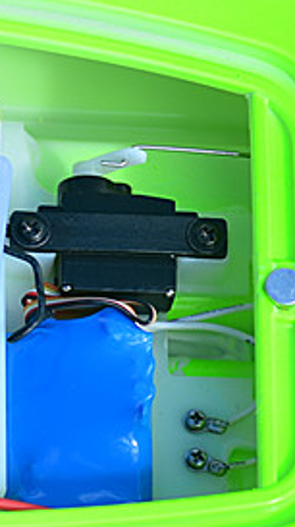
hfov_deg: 3.7
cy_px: 254
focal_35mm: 322
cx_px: -303
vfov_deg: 6.7
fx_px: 4490
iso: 100
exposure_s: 1/400
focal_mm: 70
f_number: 5.6
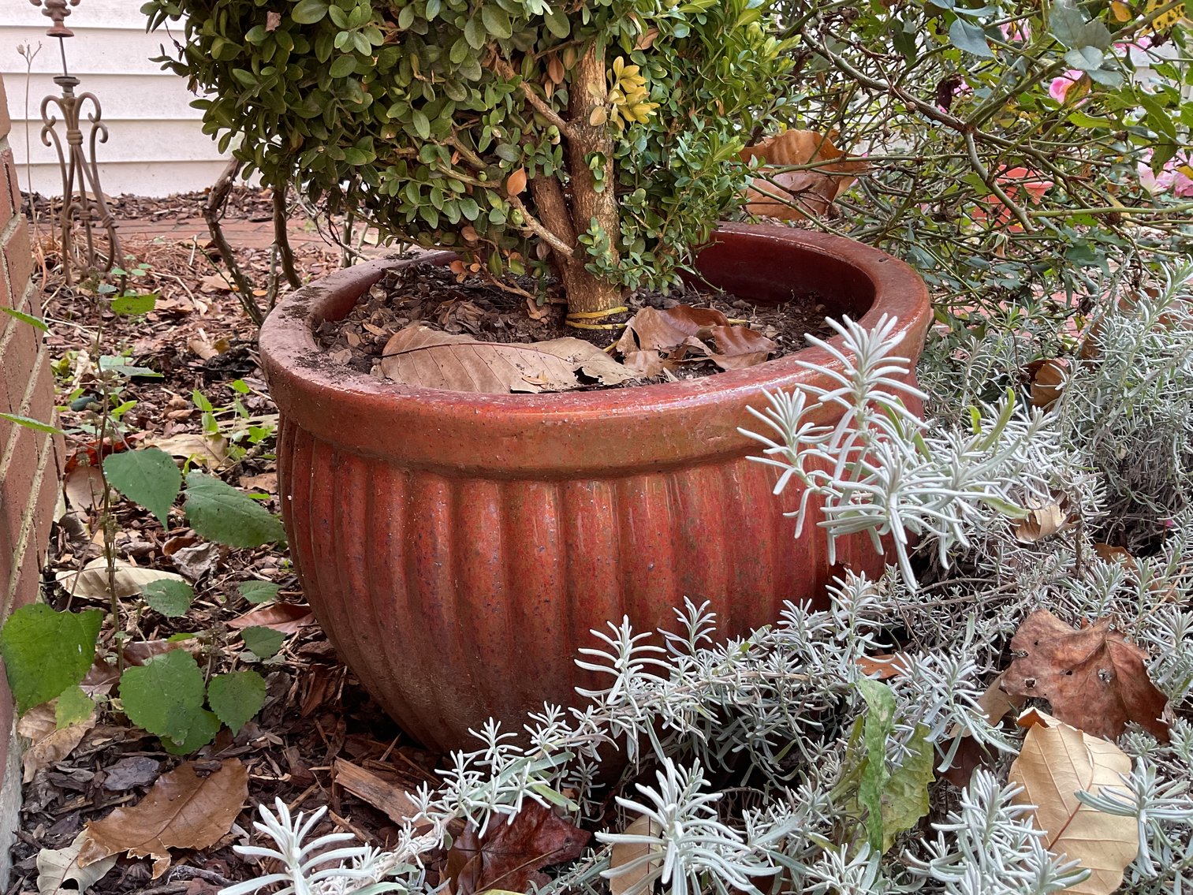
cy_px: 448
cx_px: 596
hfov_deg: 61.7
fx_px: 1000
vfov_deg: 48.2
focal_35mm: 29
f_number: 1.8
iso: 64
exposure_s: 1/120
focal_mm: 3
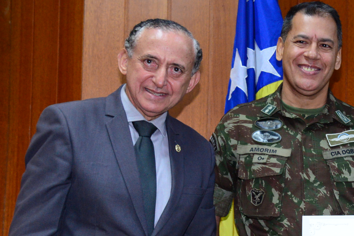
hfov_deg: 16.4
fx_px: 1191
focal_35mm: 121
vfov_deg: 11.3
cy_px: 196
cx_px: 384
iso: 2500
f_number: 4.5
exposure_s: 1/125
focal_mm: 48
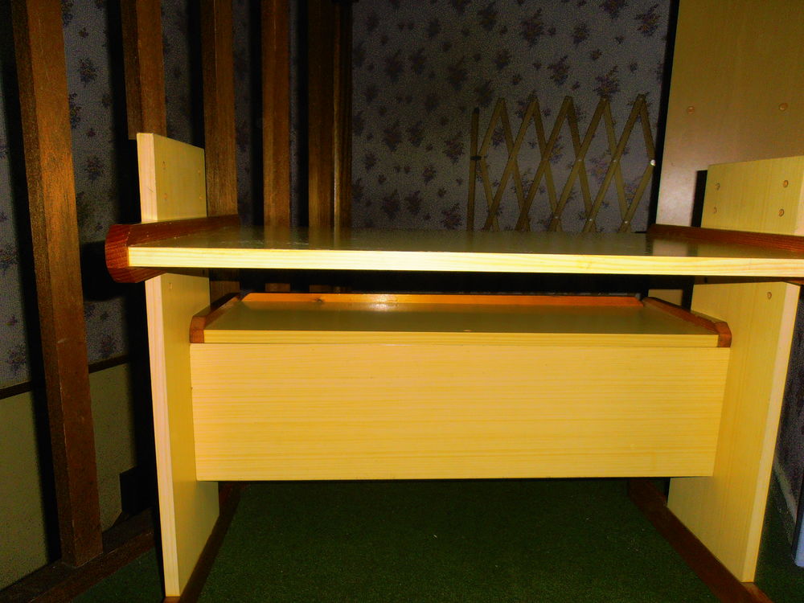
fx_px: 557
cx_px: 402
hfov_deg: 71.6
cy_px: 302
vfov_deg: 56.8
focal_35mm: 24
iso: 125
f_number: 3
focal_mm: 4.2
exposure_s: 1/30
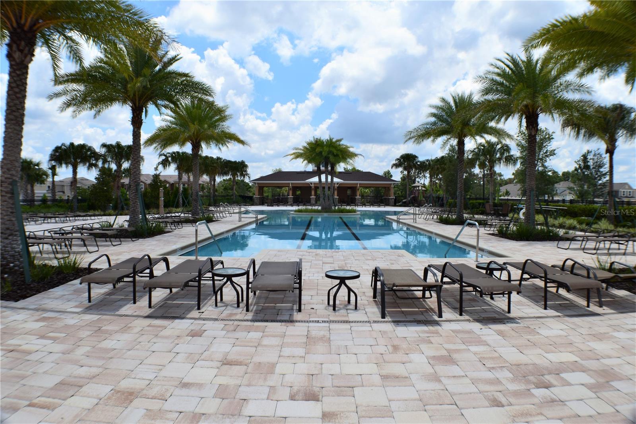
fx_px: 530
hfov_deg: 61.9
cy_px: 212
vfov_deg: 43.6
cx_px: 318
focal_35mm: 30
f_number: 11
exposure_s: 1/500
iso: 220
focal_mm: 20
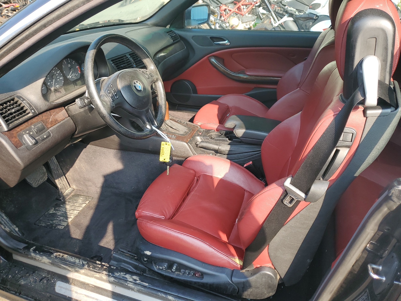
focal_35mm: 26
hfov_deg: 67.3
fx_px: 301
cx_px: 200
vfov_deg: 53.1
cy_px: 150
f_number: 1.5
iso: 50
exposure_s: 1/385
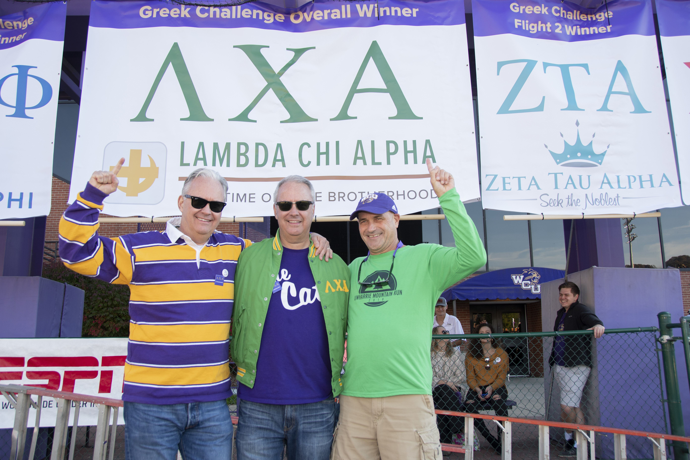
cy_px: 230
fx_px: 575
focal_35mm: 30
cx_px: 345
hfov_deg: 61.9
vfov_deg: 43.6
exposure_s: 1/200
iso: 200
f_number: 3.5
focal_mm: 20
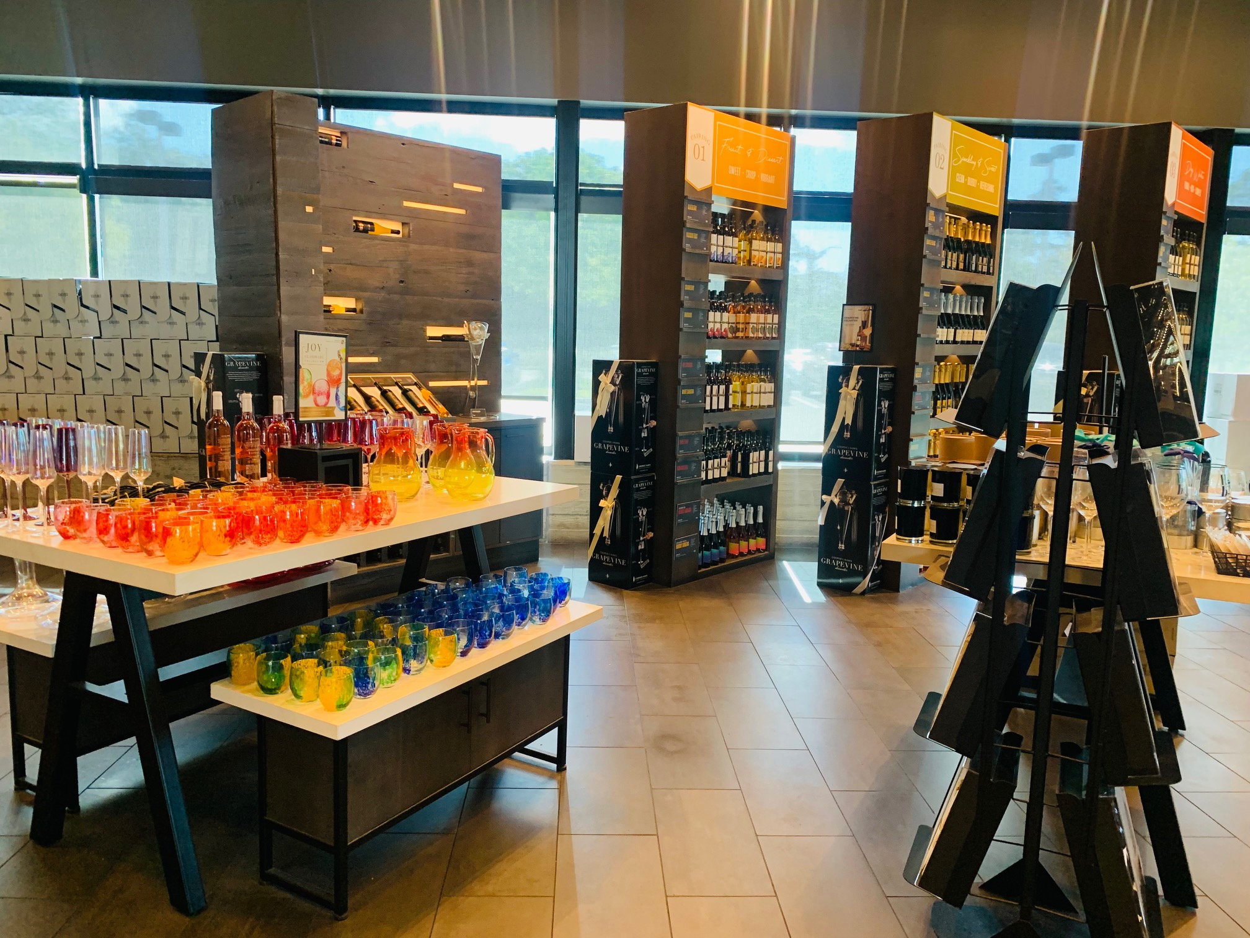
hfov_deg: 67.3
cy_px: 469
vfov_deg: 53.1
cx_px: 625
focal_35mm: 26
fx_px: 939
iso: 160
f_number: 1.8
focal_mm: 4.25
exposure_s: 1/60
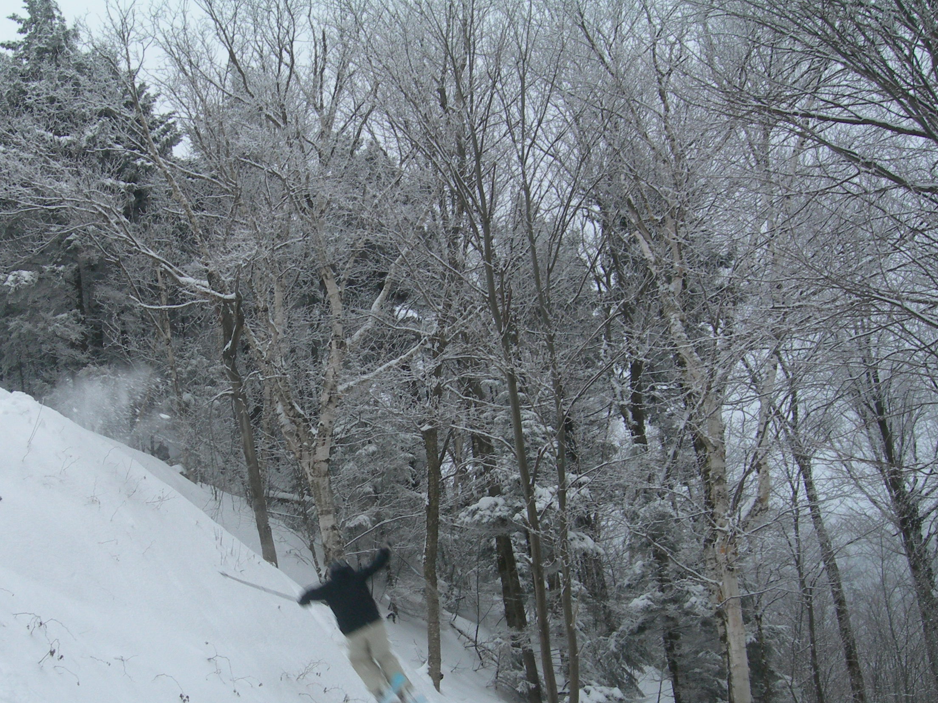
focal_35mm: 53
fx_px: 1436
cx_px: 333
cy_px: 473
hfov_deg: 35.9
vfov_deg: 27.3
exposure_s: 1/107
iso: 100
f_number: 4.8
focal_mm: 7.8
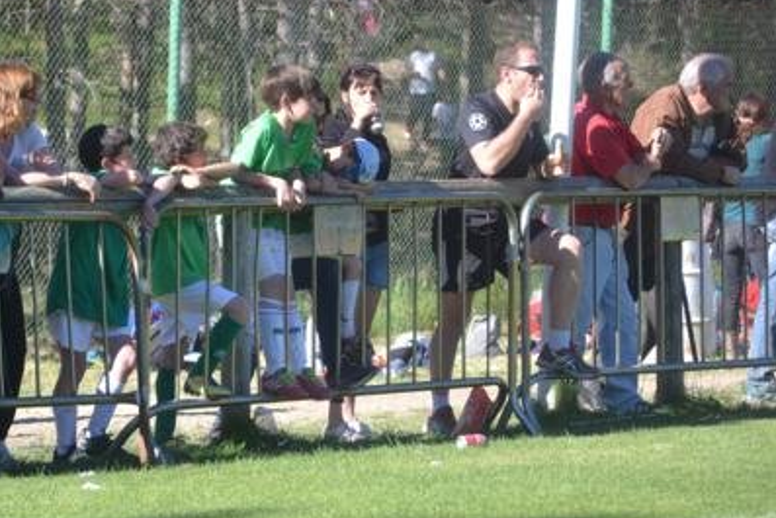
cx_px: 306
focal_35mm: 196
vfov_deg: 7.0
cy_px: 247
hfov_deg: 10.5
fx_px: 4226
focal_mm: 102
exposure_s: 1/500
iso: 250
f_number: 5.6
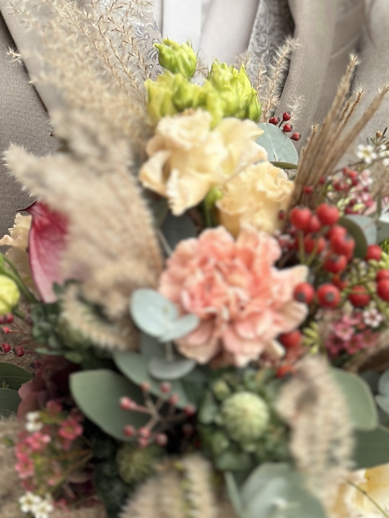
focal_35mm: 137
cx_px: 240
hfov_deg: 10.8
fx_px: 2052
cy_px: -54
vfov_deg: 14.1
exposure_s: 1/612
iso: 80
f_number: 1.78
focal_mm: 6.86
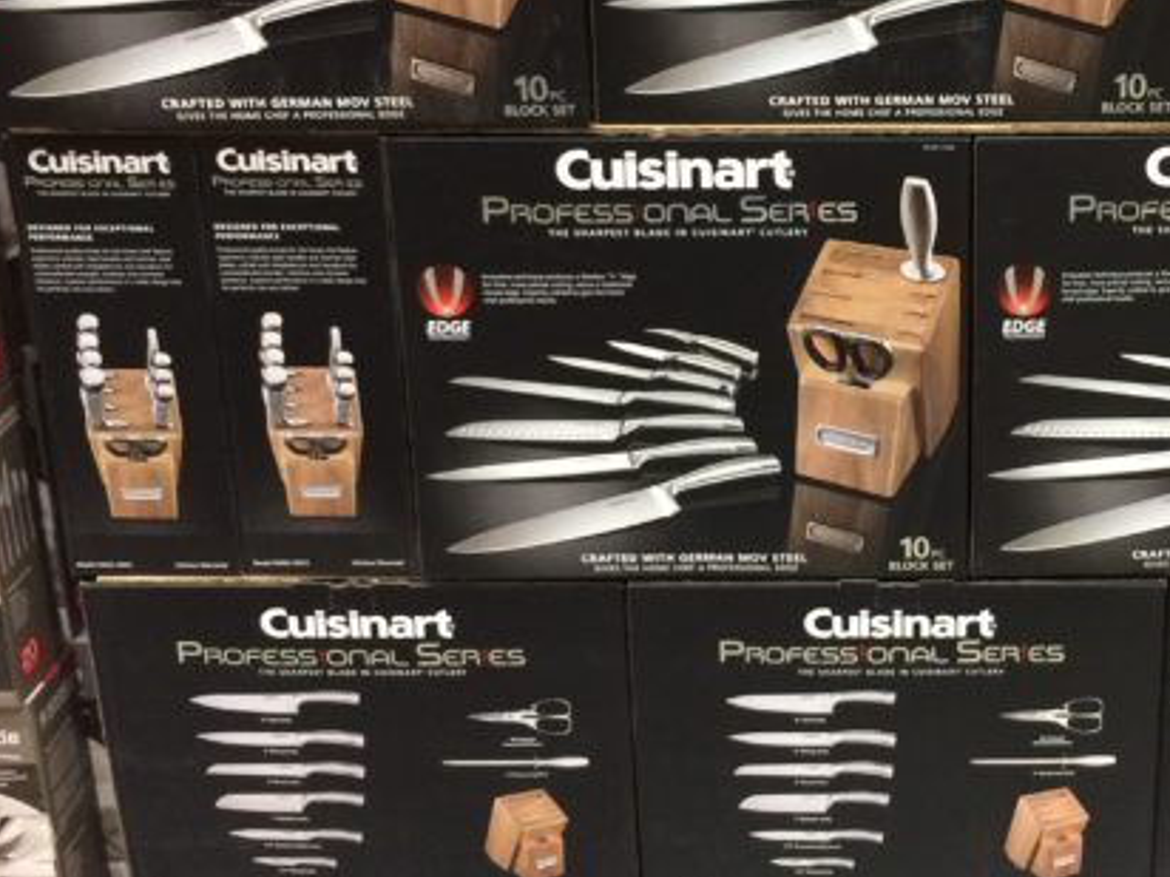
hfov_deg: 34.5
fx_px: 1825
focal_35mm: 54
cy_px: 241
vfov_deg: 26.7
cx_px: 920
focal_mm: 4.15
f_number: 2.2
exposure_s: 1/30
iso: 200
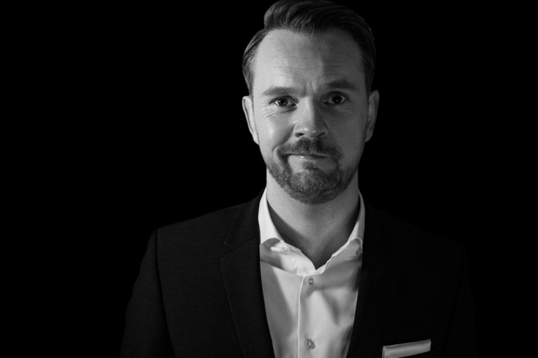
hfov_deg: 34.5
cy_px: 174
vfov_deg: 23.4
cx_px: 282
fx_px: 867
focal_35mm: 58
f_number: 4.8
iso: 2500
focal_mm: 36
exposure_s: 1/60
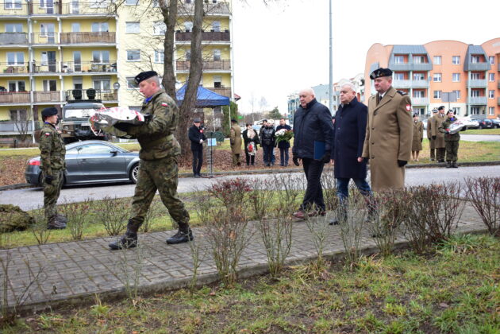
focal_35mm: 38
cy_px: 167
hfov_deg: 51.3
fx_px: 521
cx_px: 250
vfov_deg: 35.5
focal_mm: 25
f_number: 5
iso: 500
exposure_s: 1/160
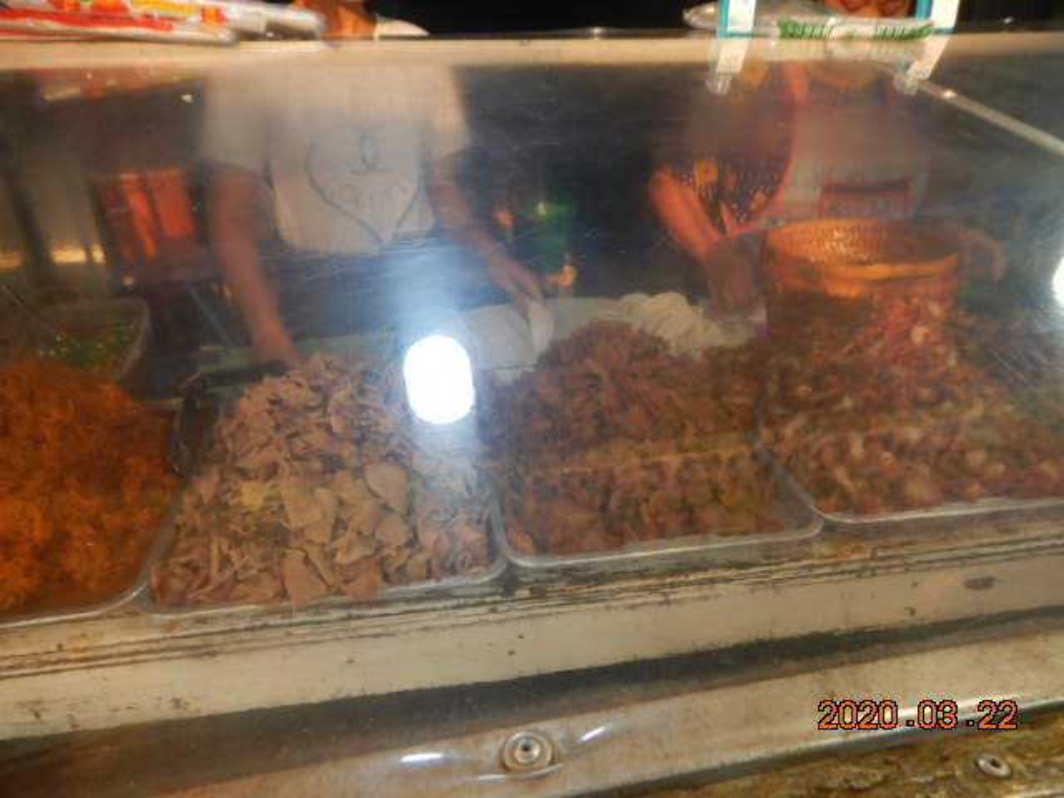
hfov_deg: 71.6
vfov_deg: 56.8
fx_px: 738
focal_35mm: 24
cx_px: 532
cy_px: 399
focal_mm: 4.3
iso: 125
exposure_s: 1/100
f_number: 2.8
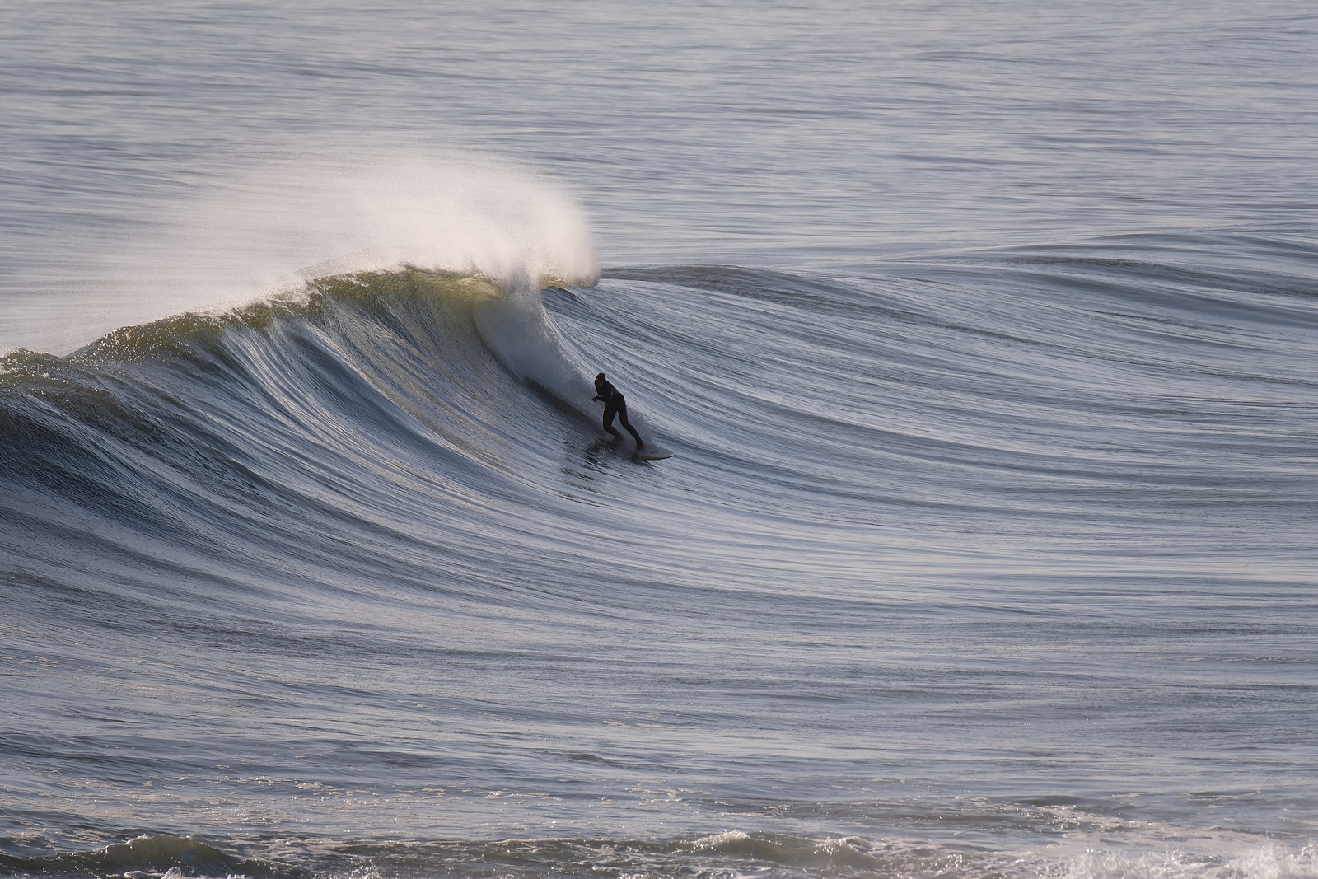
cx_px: 659
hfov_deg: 3.4
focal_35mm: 600
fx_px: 21967
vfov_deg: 2.3
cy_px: 440
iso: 200
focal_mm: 400
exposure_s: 1/2000
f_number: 6.3
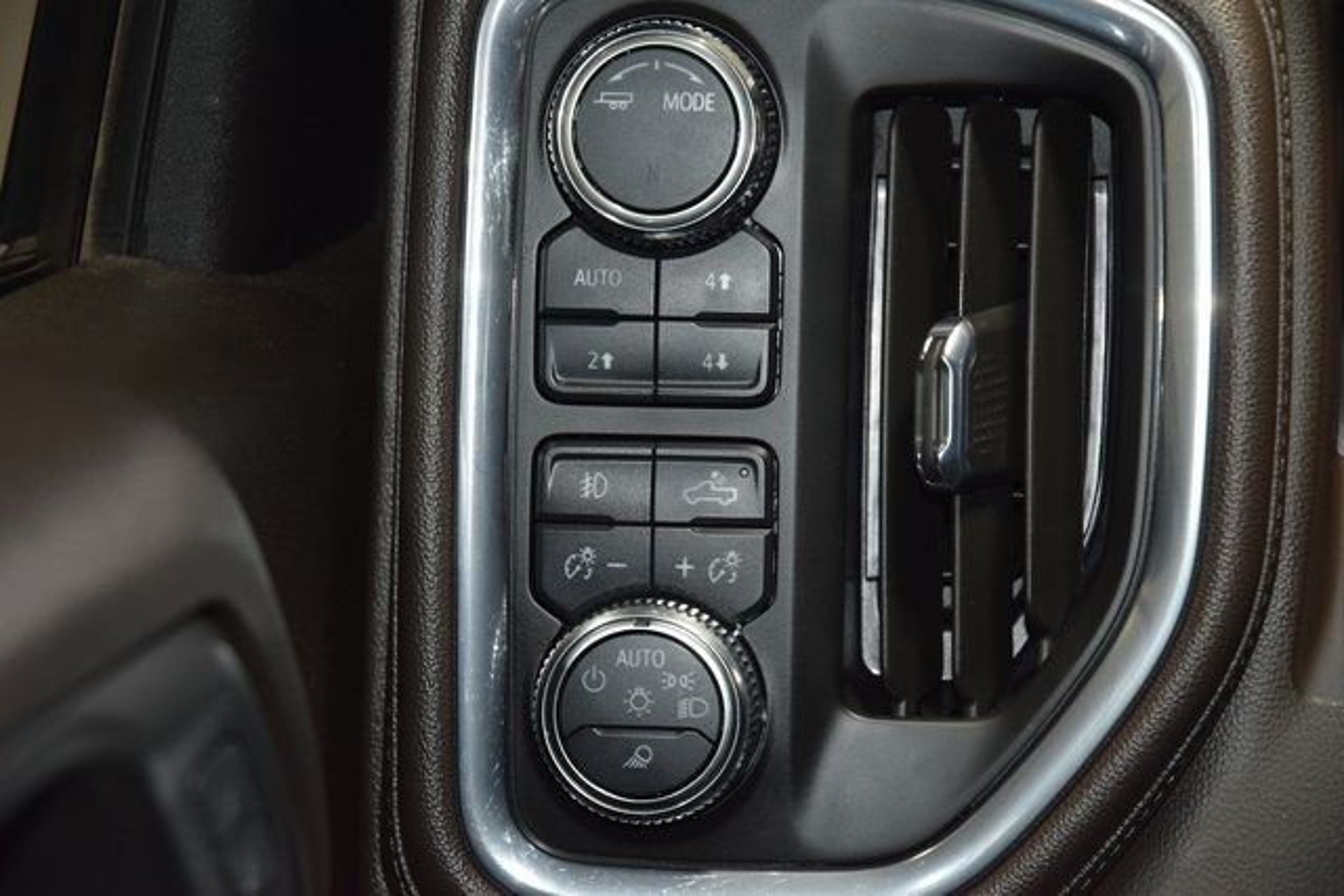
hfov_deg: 19.5
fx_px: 3921
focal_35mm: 105
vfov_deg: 13.0
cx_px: 672
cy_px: 448
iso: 1250
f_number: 4.5
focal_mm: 70
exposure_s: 1/20
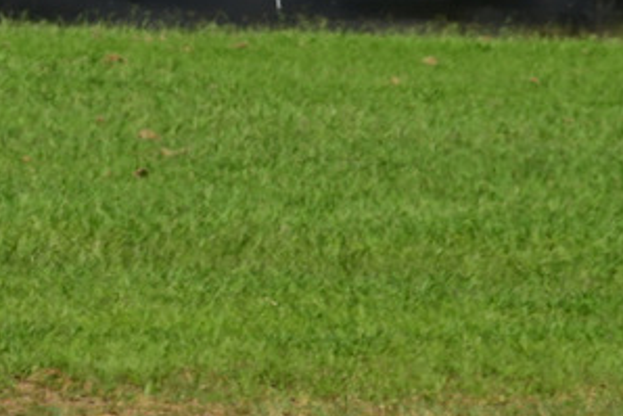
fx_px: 21624
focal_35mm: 1249
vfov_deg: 1.1
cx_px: -174
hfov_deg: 1.6
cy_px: 362
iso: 320
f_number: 11
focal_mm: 310
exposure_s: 1/640
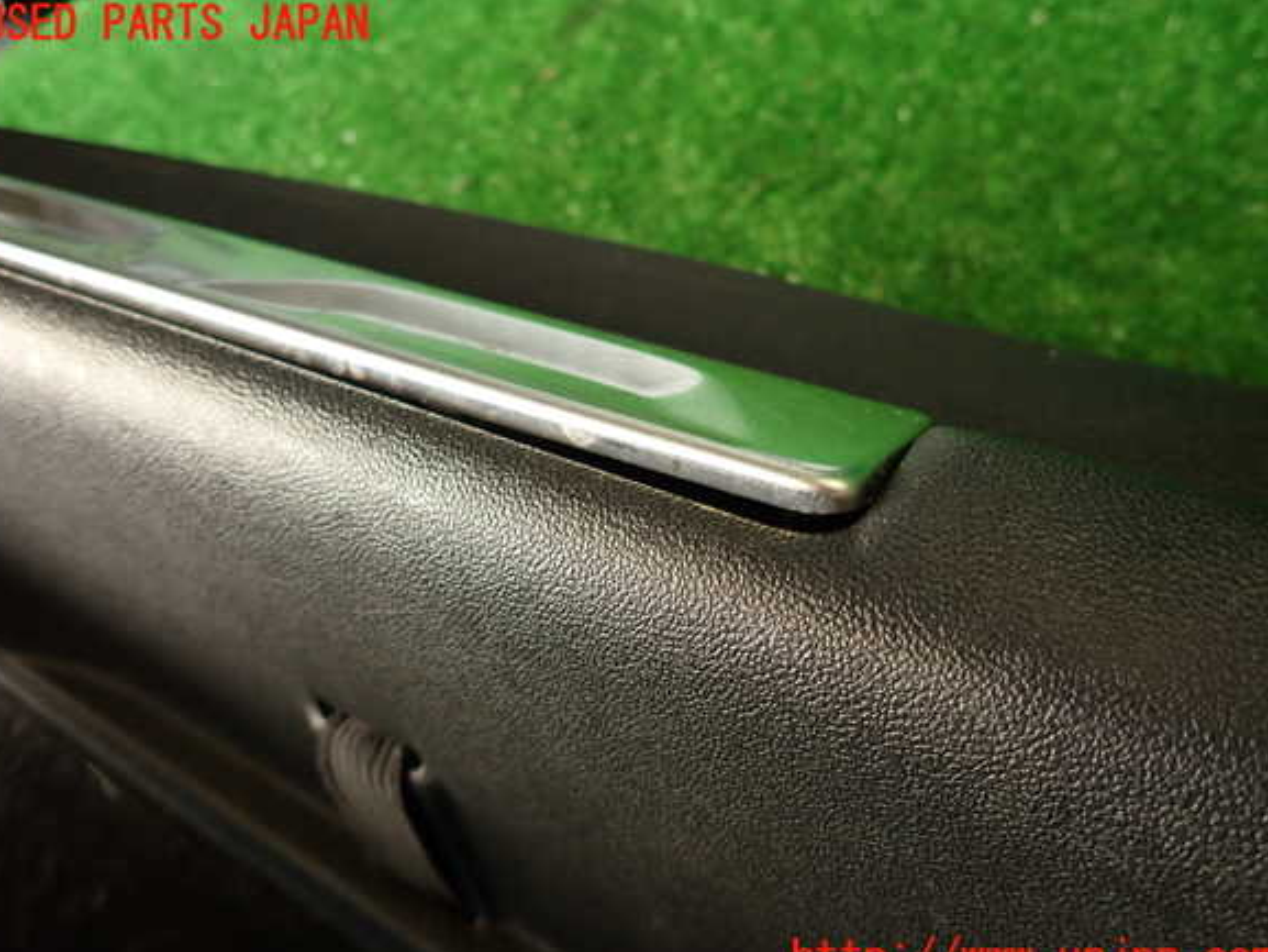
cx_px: 629
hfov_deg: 67.3
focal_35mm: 26
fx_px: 953
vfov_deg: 53.1
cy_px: 492
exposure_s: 1/60
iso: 200
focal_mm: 4.5
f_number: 2
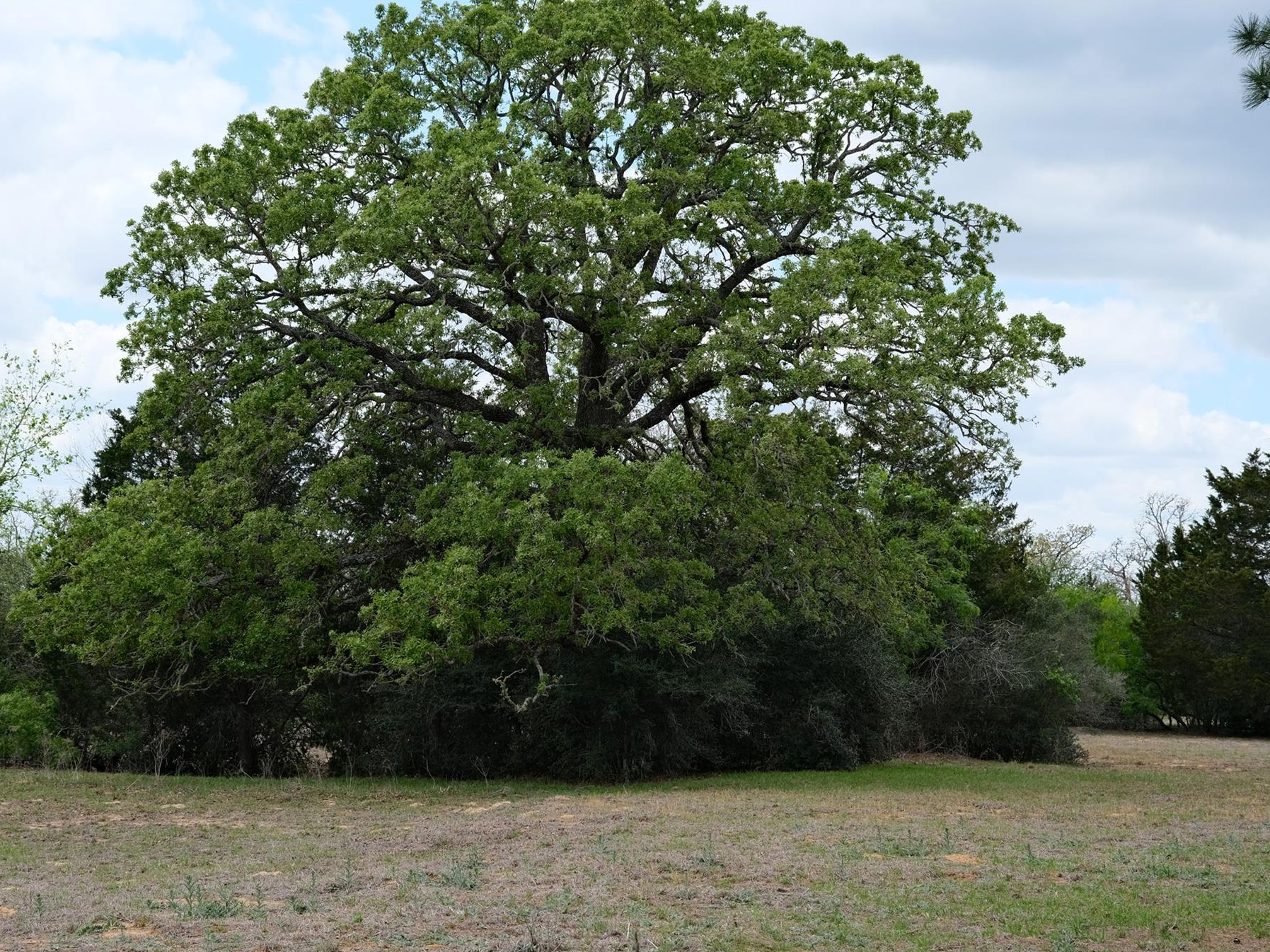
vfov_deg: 21.6
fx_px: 2495
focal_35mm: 68
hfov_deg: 28.5
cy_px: 478
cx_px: 573
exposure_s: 1/500
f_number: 5.6
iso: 320
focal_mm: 41.1
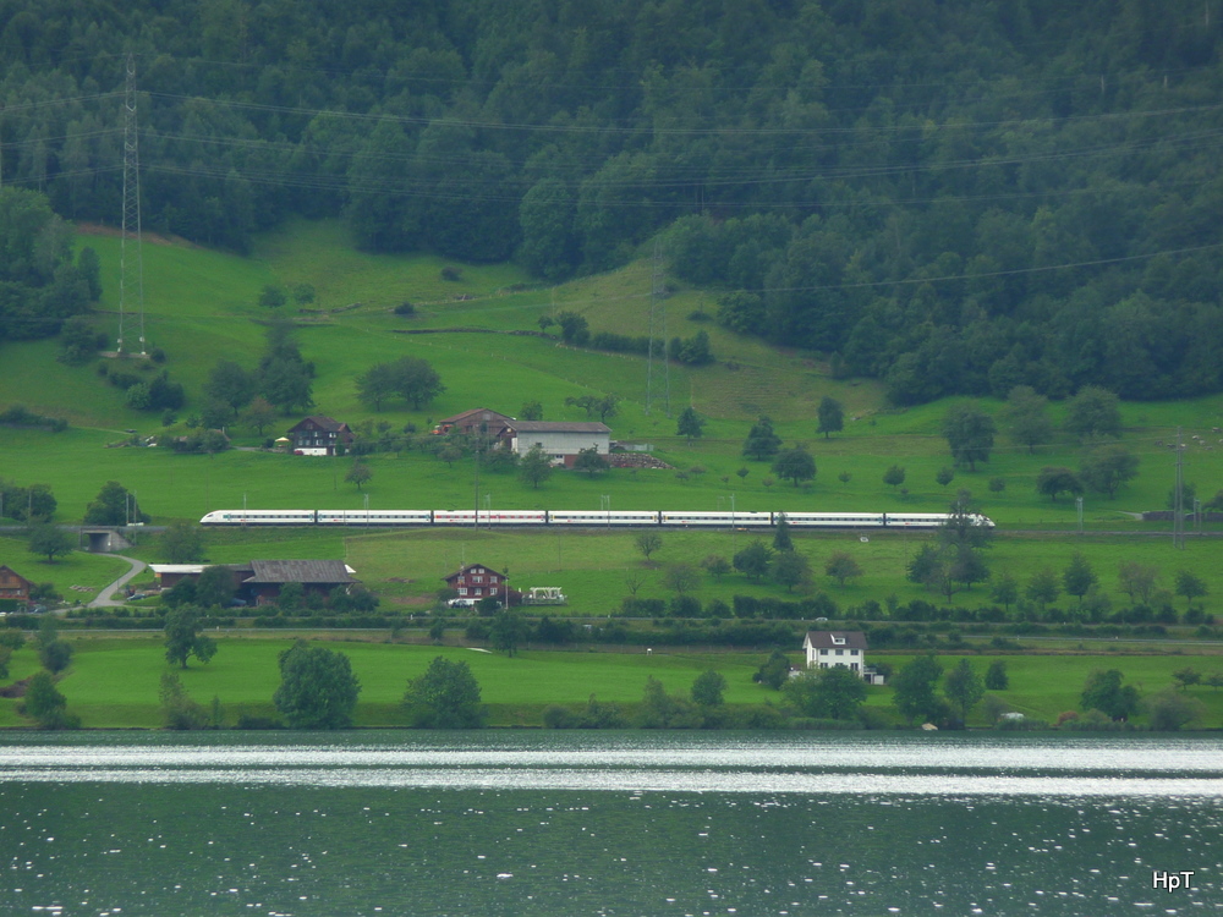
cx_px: 612
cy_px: 458
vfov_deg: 5.6
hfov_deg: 7.5
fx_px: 9327
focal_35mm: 264
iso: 125
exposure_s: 1/125
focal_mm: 45.4
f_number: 4.9
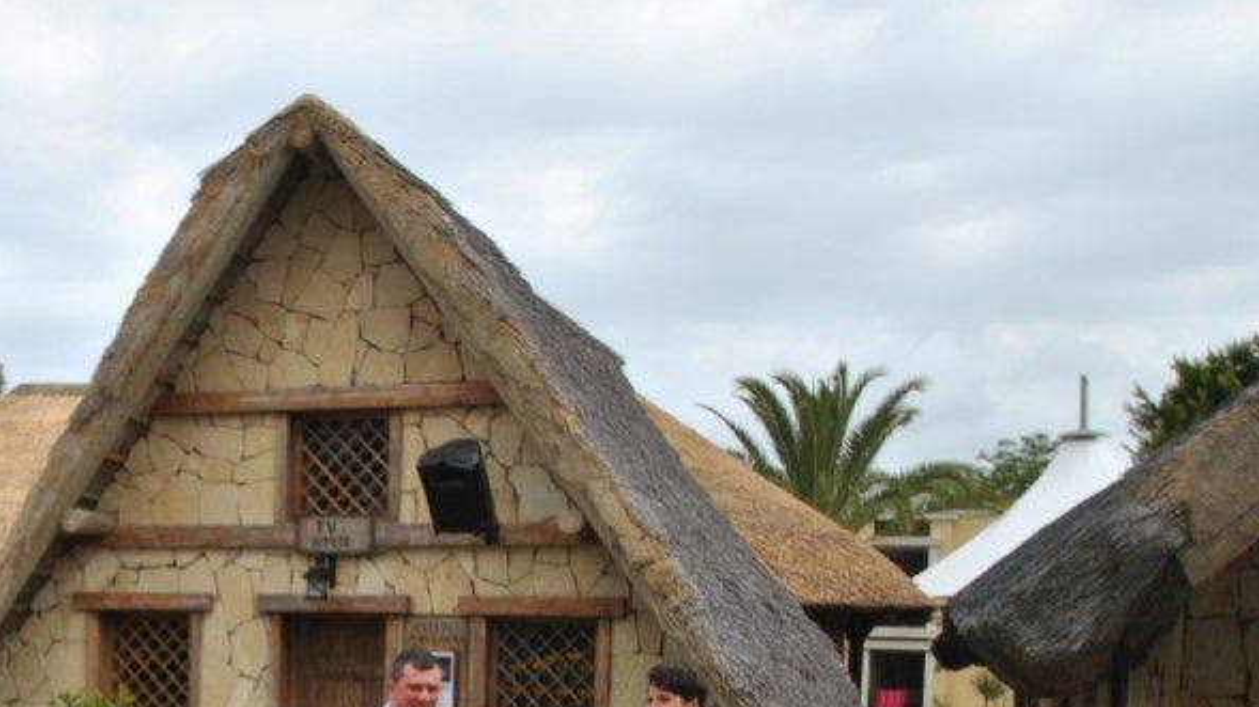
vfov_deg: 23.4
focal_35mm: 49
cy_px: 713
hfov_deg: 39.9
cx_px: 198
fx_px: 1635
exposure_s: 1/200
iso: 100
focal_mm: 16
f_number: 8
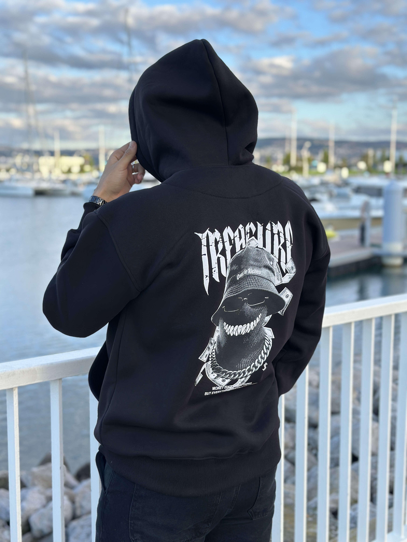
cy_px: 271
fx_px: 752
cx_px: 204
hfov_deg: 30.3
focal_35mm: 48
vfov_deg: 39.7
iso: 80
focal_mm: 6.86
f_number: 1.78
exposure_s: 1/1199
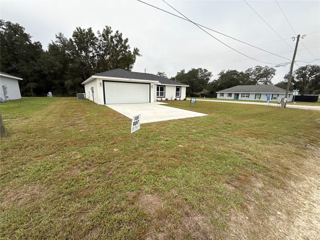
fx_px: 129
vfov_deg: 85.7
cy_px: 120
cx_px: 160
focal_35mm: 14
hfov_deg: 102.1
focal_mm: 2.22
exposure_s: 1/344
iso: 50
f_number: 2.2
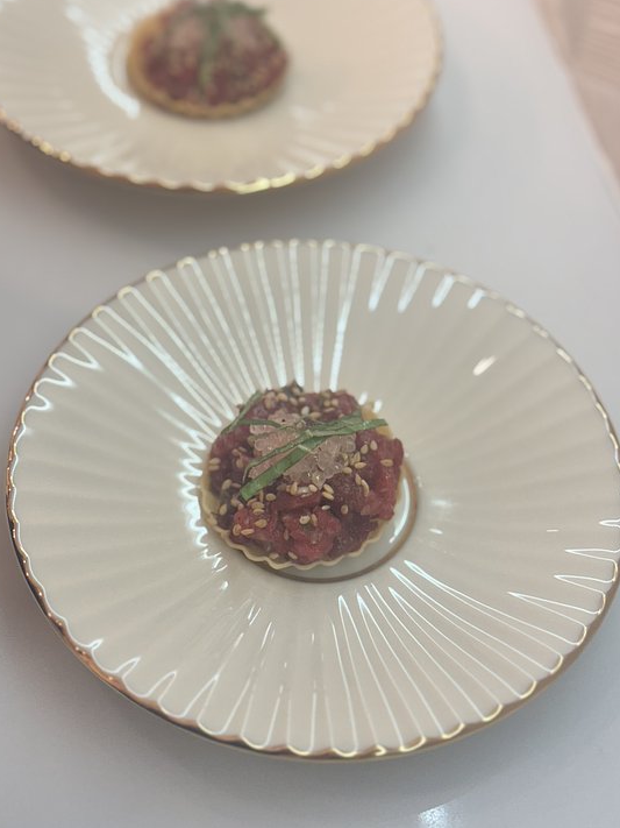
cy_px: 392
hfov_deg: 27.0
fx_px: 1290
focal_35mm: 54
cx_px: 300
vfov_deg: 35.5
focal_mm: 6.76
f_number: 1.78
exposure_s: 1/120
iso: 100
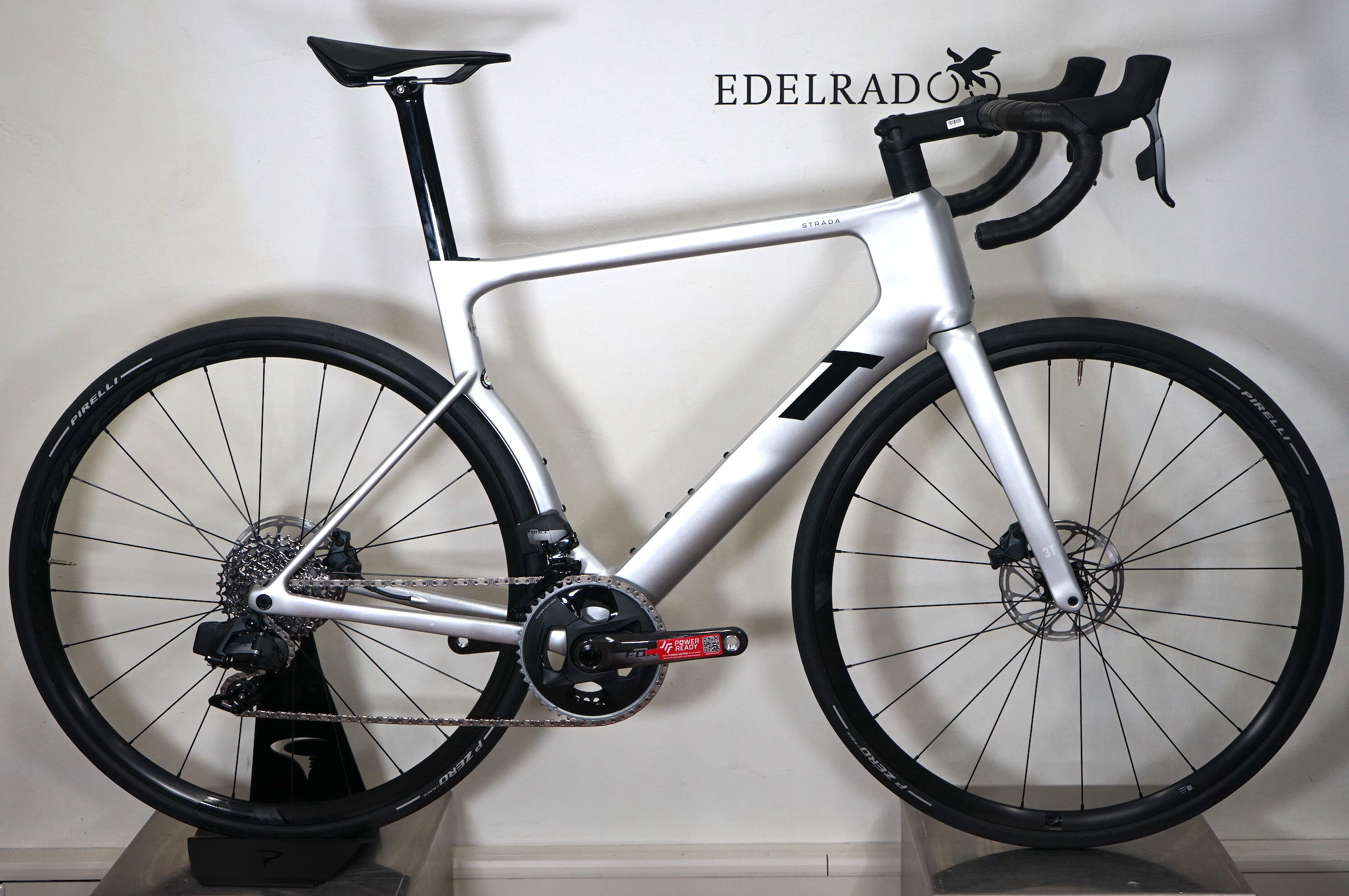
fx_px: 2022
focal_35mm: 54
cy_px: 448
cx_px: 674
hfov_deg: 36.9
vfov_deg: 25.0
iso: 640
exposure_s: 1/160
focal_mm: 54
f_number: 5
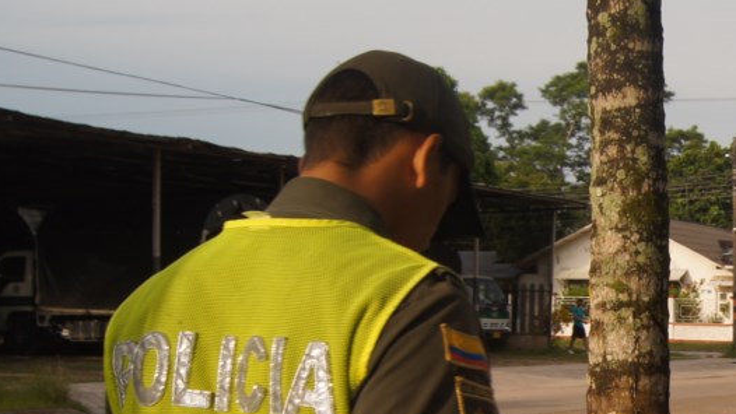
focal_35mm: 73
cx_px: 806
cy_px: 443
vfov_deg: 16.1
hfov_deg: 26.7
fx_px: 1425
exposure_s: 1/125
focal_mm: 20
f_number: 10
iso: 100
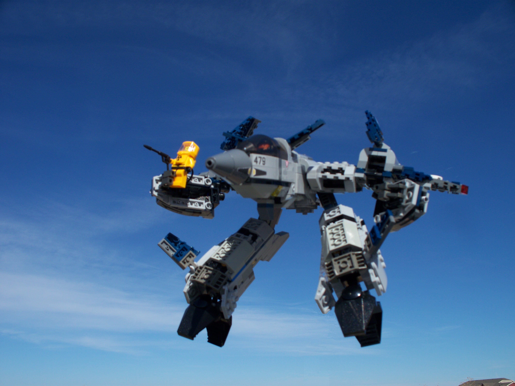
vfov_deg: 39.7
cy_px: 193
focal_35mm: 36
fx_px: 536
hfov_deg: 51.4
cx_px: 258
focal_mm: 7.54
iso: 64
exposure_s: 1/640
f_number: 5
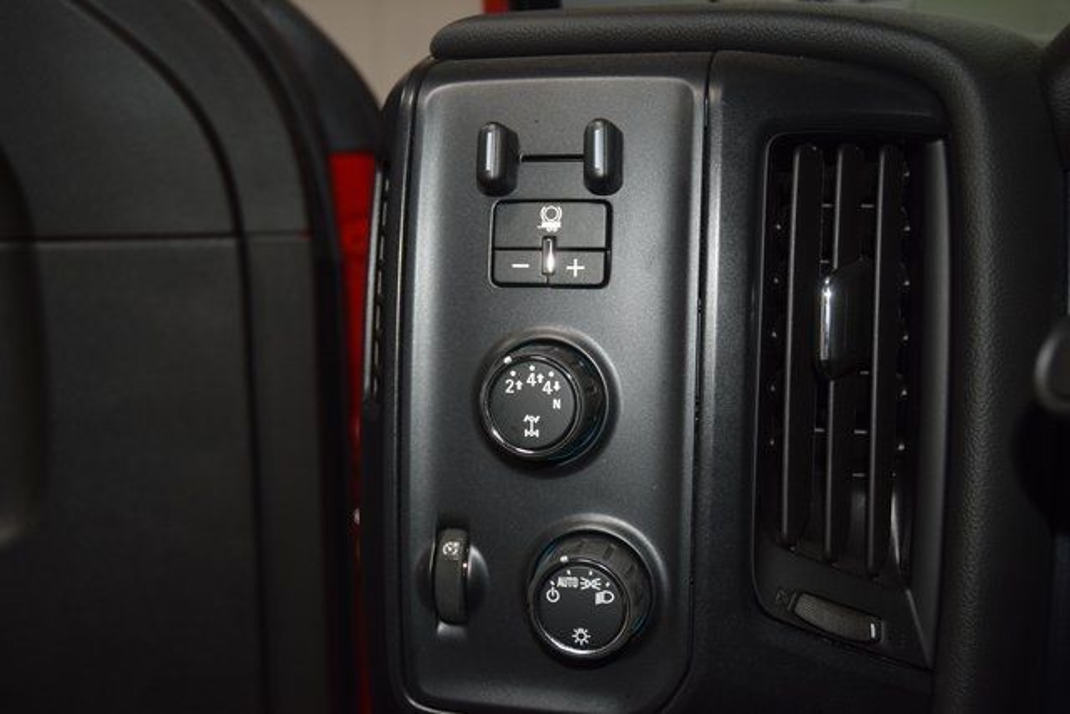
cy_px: 357
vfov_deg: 33.0
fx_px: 1204
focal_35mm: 40
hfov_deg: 47.9
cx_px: 535
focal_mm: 27
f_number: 3.8
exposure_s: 1/100
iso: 500
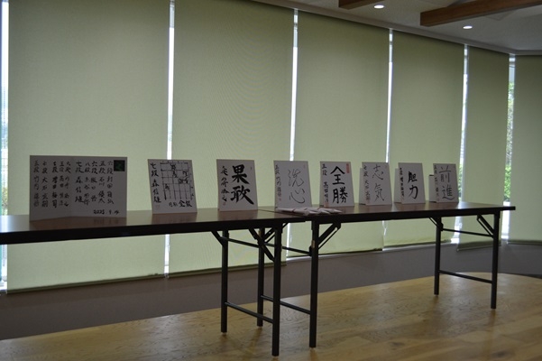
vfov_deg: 34.2
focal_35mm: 39
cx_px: 271
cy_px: 180
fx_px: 587
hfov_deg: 49.6
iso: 720
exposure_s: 1/500
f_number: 4.2
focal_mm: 26
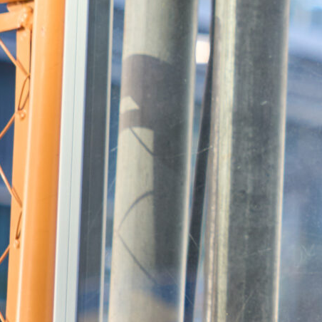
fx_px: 2829
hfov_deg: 6.1
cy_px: 54
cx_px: 870
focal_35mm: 269
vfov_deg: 6.5
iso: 160
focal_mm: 37.2
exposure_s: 1/125
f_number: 2.8
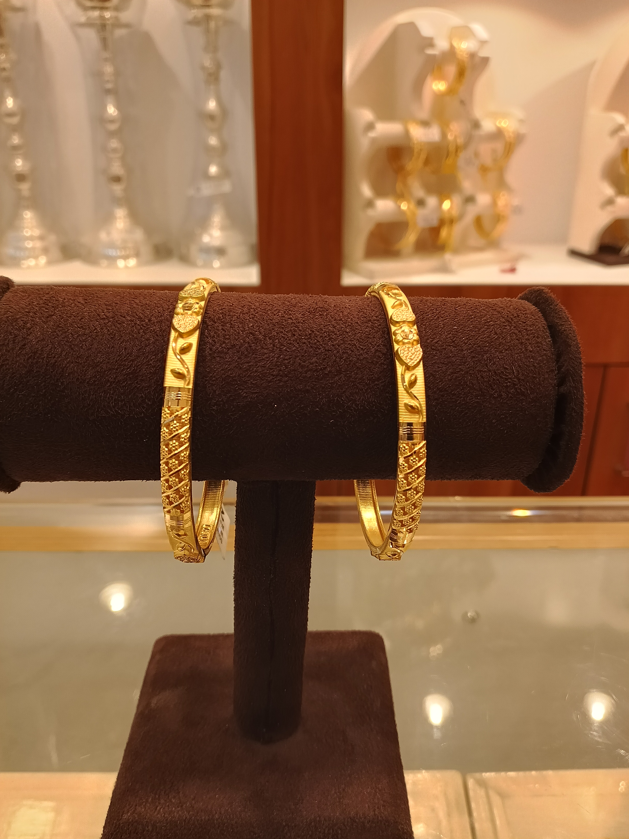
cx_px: 314
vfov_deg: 65.3
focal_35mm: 27
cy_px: 420
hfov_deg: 51.4
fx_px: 654
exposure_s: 1/100
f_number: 1.8
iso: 80
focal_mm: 3.61
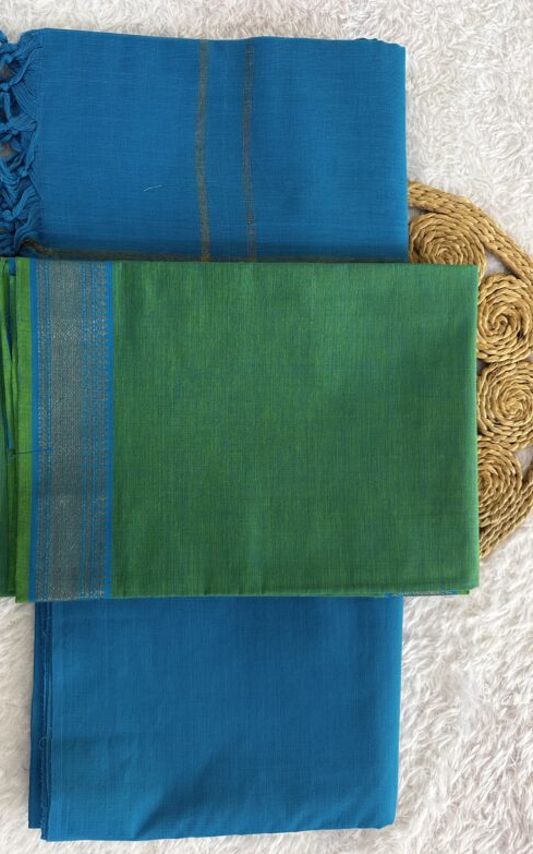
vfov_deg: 70.4
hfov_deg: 47.3
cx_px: 215
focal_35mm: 26
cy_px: 419
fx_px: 605
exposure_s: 1/50
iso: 200
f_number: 1.78
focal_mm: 6.86
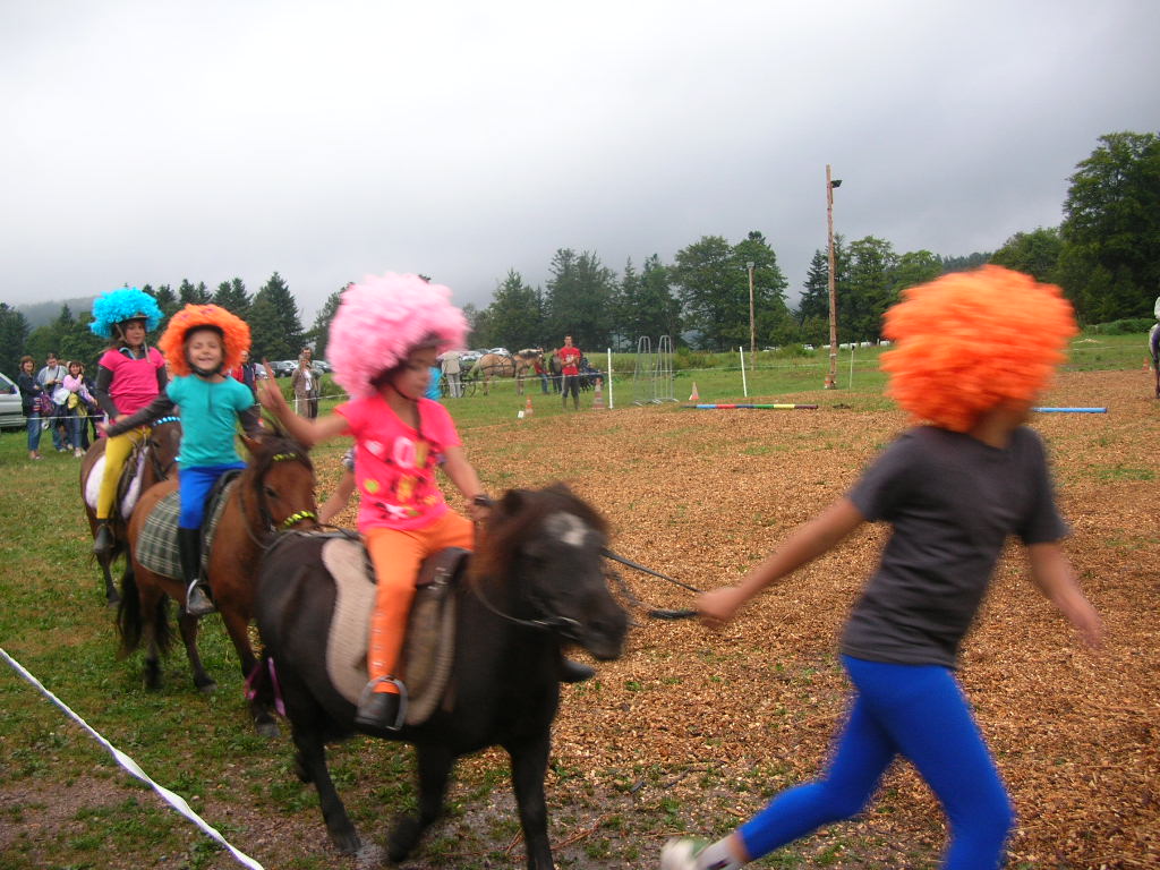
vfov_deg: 40.7
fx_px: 1173
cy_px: 435
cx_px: 580
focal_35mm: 35
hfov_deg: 52.6
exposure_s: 1/73.8
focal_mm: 5.8
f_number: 2.8
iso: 50
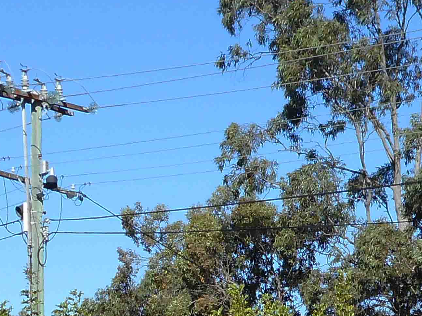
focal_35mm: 135
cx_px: 282
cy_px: 584
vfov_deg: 10.3
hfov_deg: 14.6
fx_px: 1645
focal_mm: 6
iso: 80
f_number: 4.2
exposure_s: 1/320
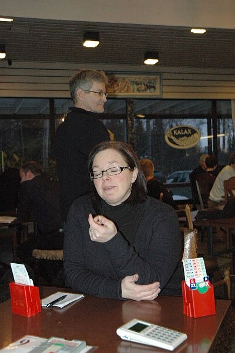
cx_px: 118
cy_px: 176
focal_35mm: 46
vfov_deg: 42.4
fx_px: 456
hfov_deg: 28.9
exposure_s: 1/60
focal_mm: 31
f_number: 5
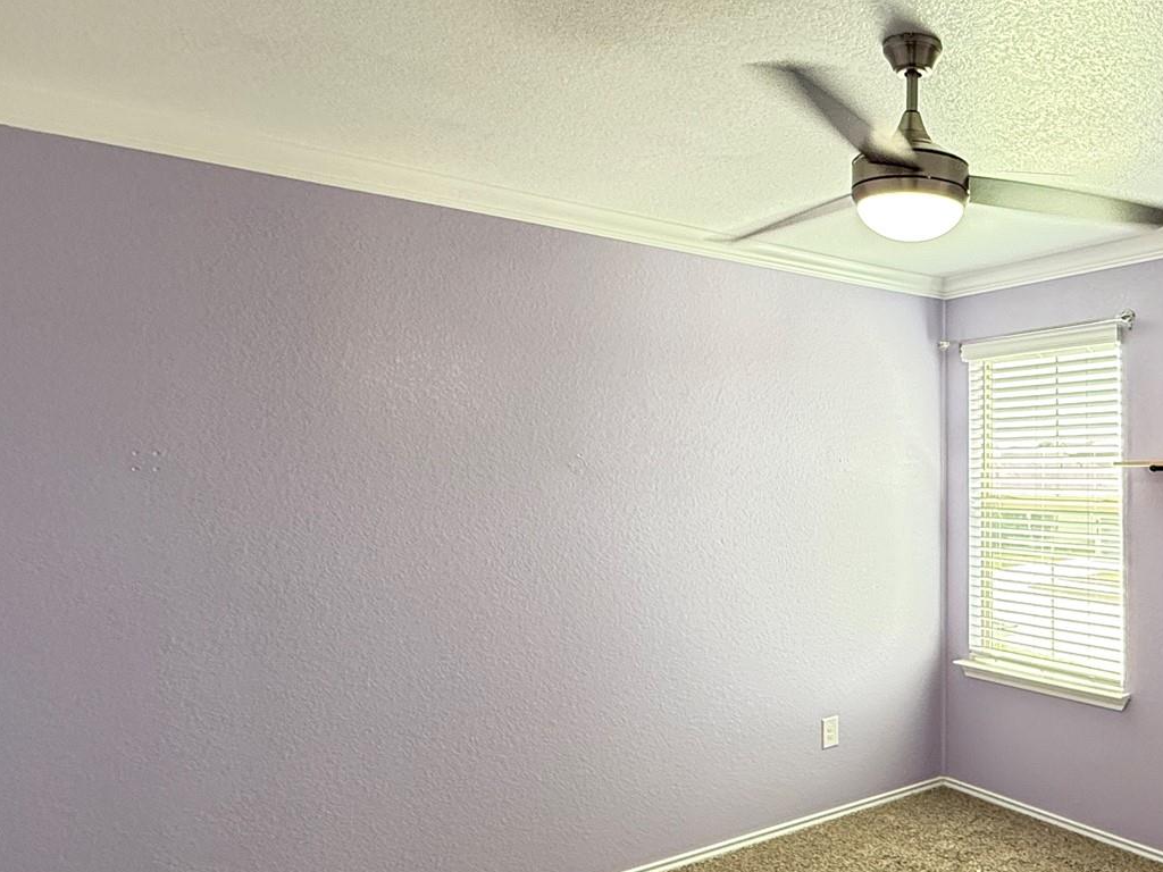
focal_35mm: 28
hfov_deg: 57.3
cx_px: 977
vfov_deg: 49.7
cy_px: 417
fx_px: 941
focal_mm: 2.22
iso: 320
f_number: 2.2
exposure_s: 1/99
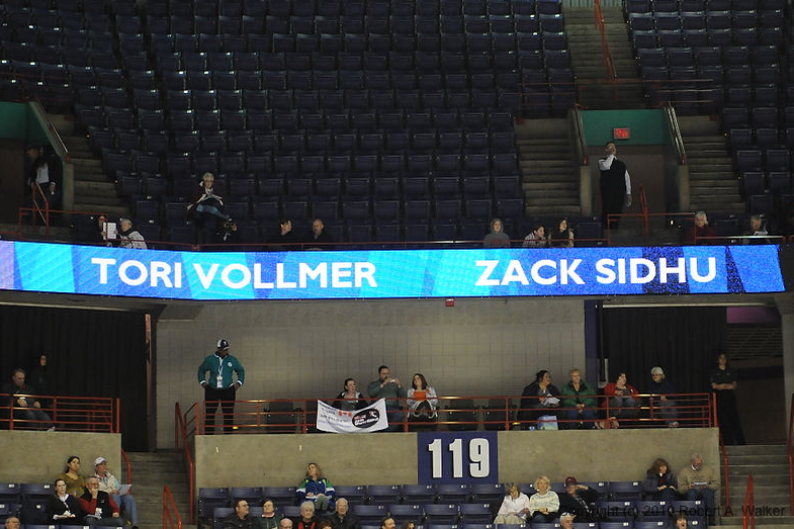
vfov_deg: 12.8
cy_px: 262
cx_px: 401
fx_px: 2359
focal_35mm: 107
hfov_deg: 19.1
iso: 1400
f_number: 2.8
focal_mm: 70
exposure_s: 1/250
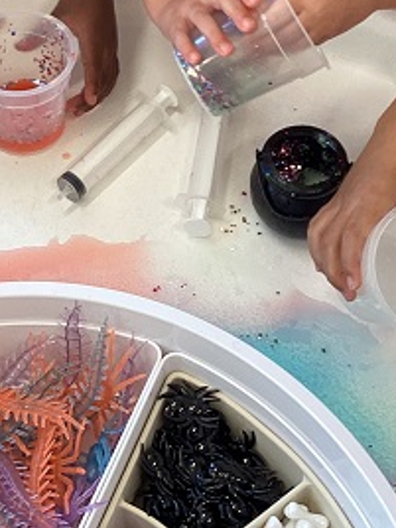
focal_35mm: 77
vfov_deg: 24.2
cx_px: 142
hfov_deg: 19.1
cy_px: -2
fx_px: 1174
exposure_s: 1/50
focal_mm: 3.3
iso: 50
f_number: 2.4
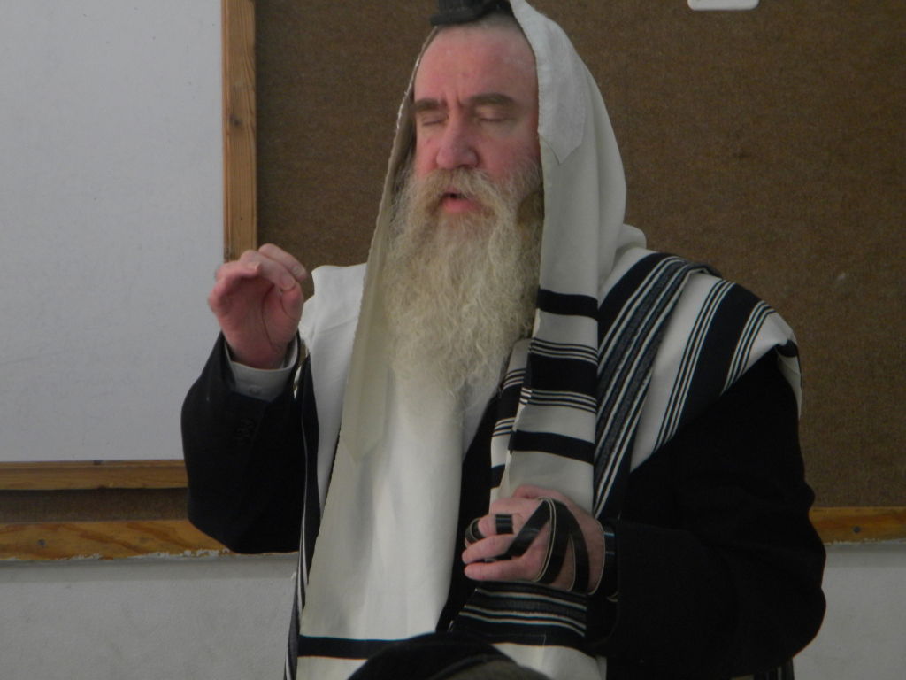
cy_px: 340
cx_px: 453
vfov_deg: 8.1
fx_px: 4790
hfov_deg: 10.8
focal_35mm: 183
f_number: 5.2
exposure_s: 1/63.6
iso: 201
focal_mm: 33.1
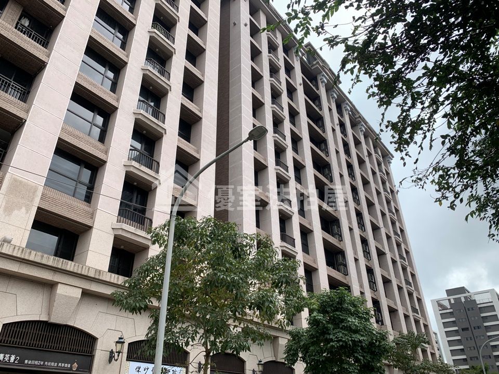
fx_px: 375
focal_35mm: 26
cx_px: 250
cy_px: 187
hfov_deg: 67.3
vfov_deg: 53.1
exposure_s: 1/919
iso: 25
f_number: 1.8
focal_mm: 4.25
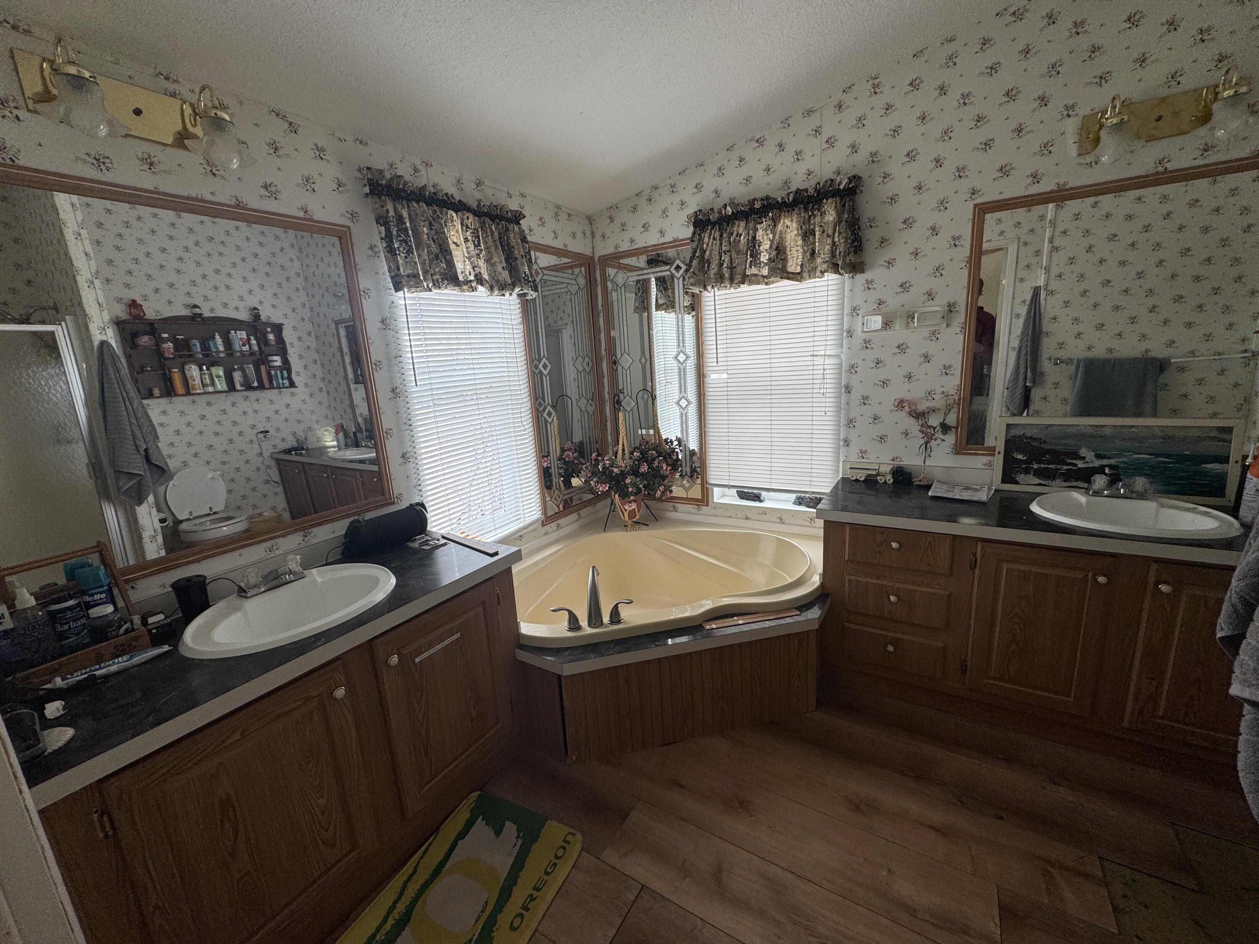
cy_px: 472
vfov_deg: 85.7
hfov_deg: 102.1
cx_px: 630
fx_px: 509
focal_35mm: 14
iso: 80
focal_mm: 2.22
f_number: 2.2
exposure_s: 1/120
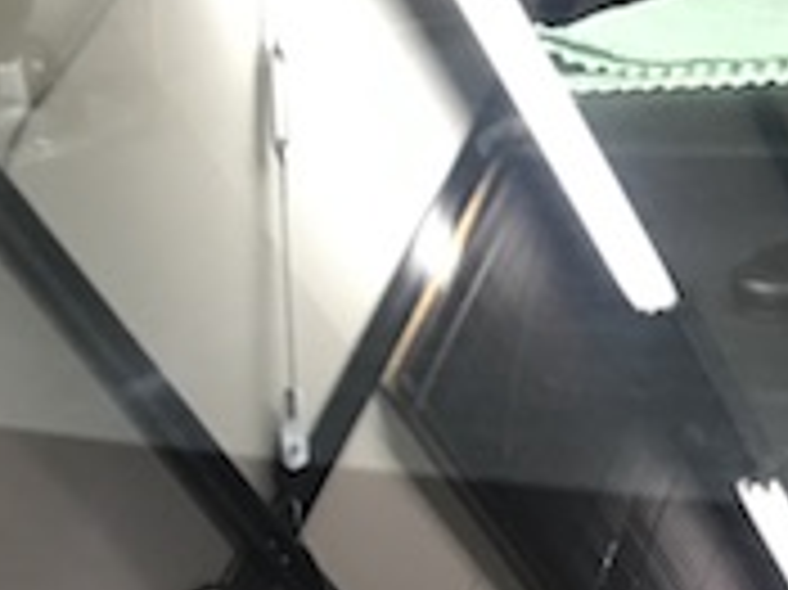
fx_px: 1752
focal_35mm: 77
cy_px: 500
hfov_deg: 24.1
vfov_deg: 18.9
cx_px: 811
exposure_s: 1/12
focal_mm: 3.99
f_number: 1.8
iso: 100
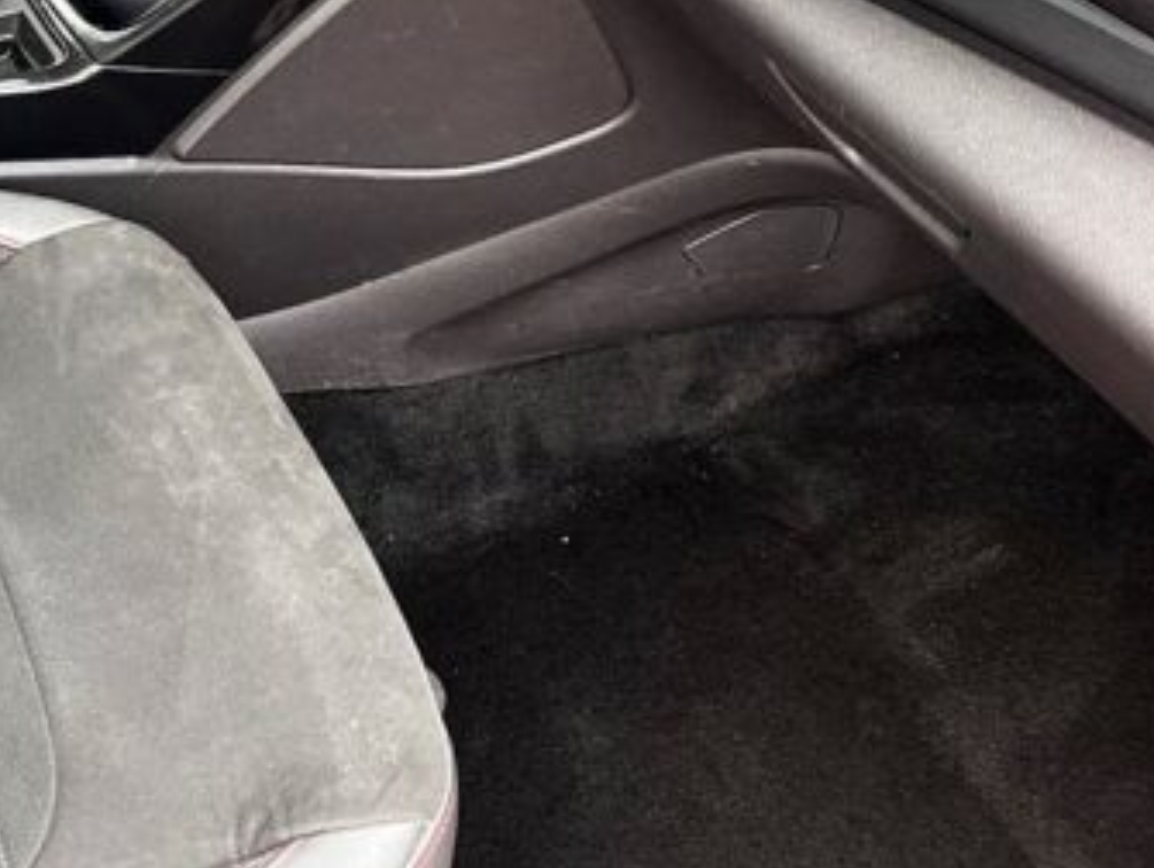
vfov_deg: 22.2
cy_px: -131
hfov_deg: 27.7
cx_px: -203
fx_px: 2069
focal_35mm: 62
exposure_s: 1/122
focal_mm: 5.1
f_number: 1.6
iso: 80
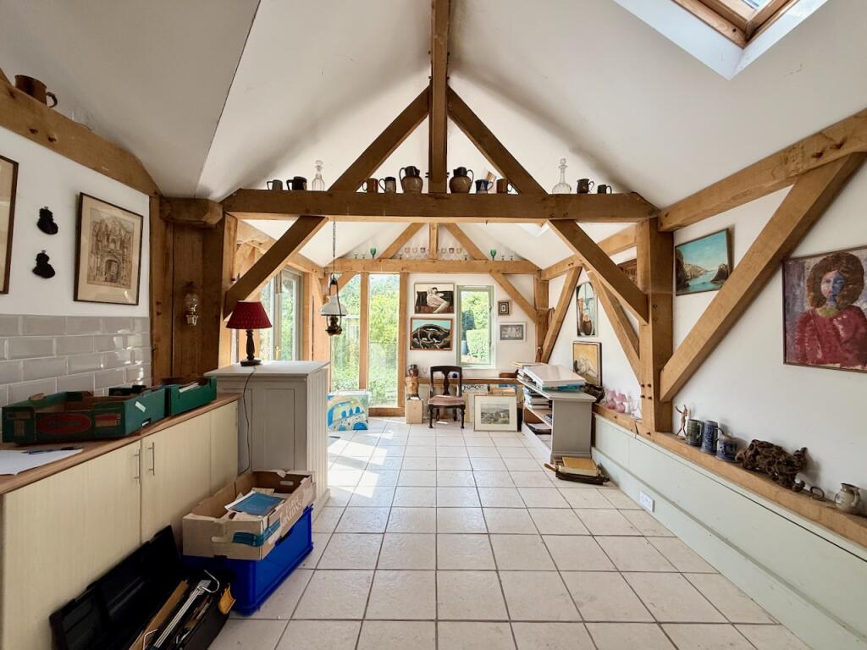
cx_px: 434
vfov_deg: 85.7
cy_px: 325
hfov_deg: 102.1
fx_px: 351
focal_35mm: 14
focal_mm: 2.22
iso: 64
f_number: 2.2
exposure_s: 1/347
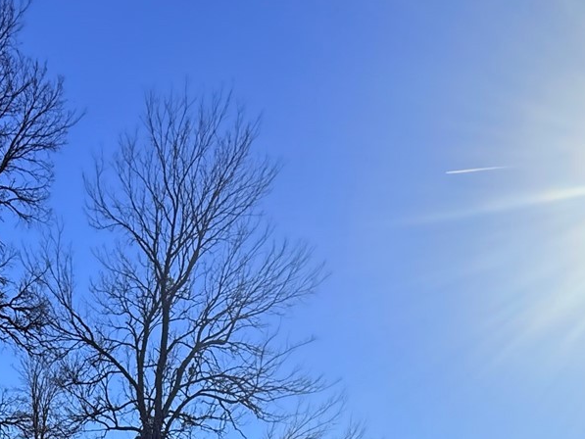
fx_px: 761
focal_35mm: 45
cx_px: 80
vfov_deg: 26.1
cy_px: 607
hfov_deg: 39.6
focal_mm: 2.22
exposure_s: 1/2165
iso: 64
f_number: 2.2
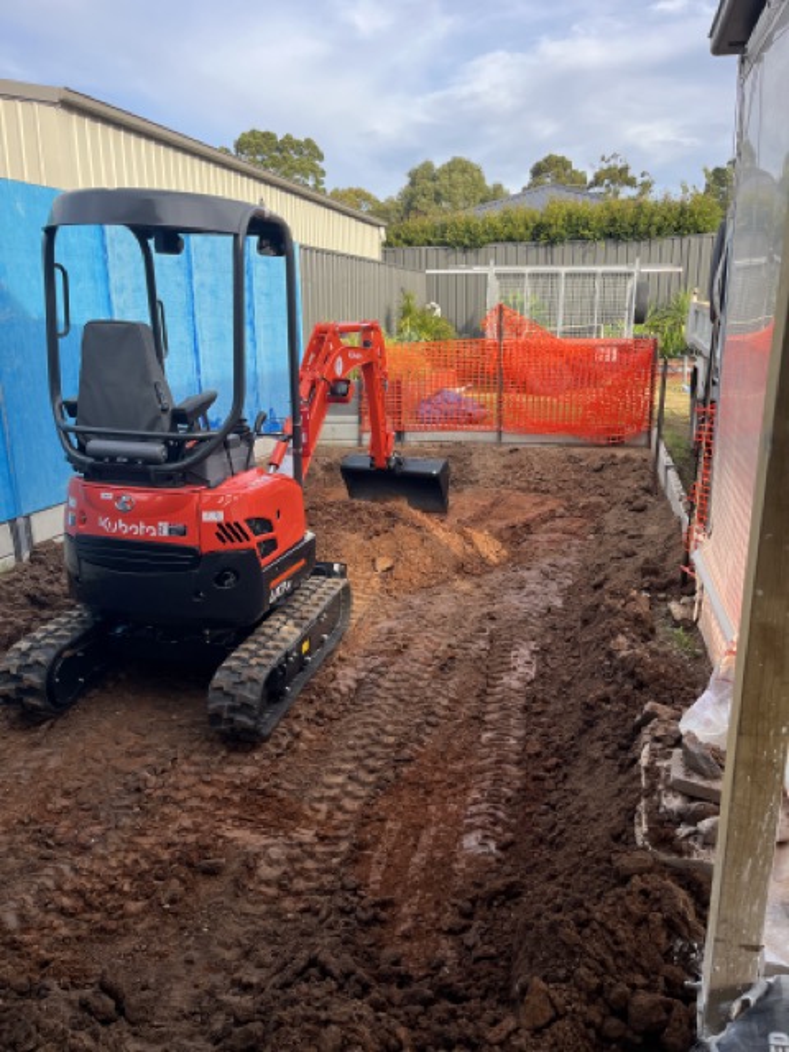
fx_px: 790
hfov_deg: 53.1
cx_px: 394
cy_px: 526
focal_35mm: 26
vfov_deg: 67.3
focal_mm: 5.1
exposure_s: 1/668
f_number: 1.6
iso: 50
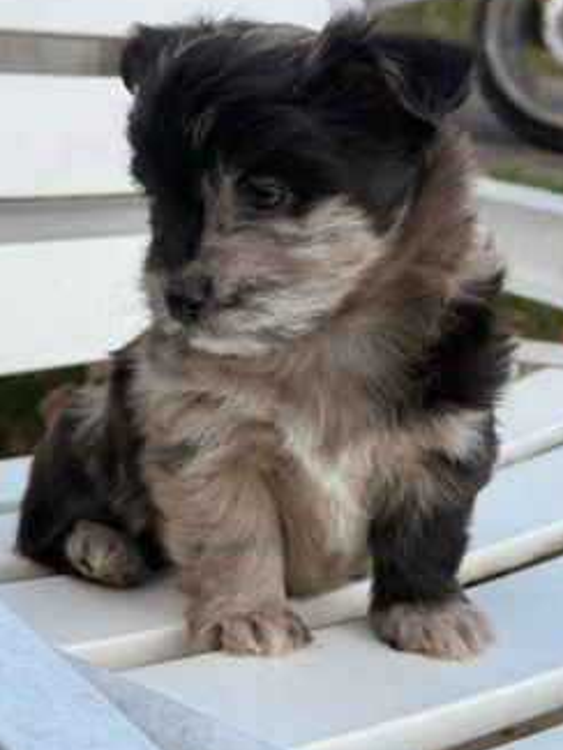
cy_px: 353
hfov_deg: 24.8
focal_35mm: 59
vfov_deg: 32.7
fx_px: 1279
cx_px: 307
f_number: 1.78
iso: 80
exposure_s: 1/2342
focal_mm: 6.76
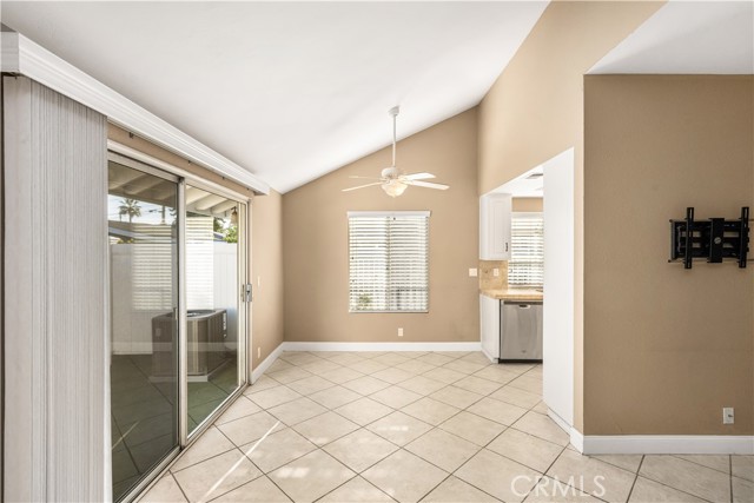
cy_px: 252
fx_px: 335
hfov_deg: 96.7
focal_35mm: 16
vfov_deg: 73.8
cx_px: 377
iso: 100
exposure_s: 1/40
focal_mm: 16
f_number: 8
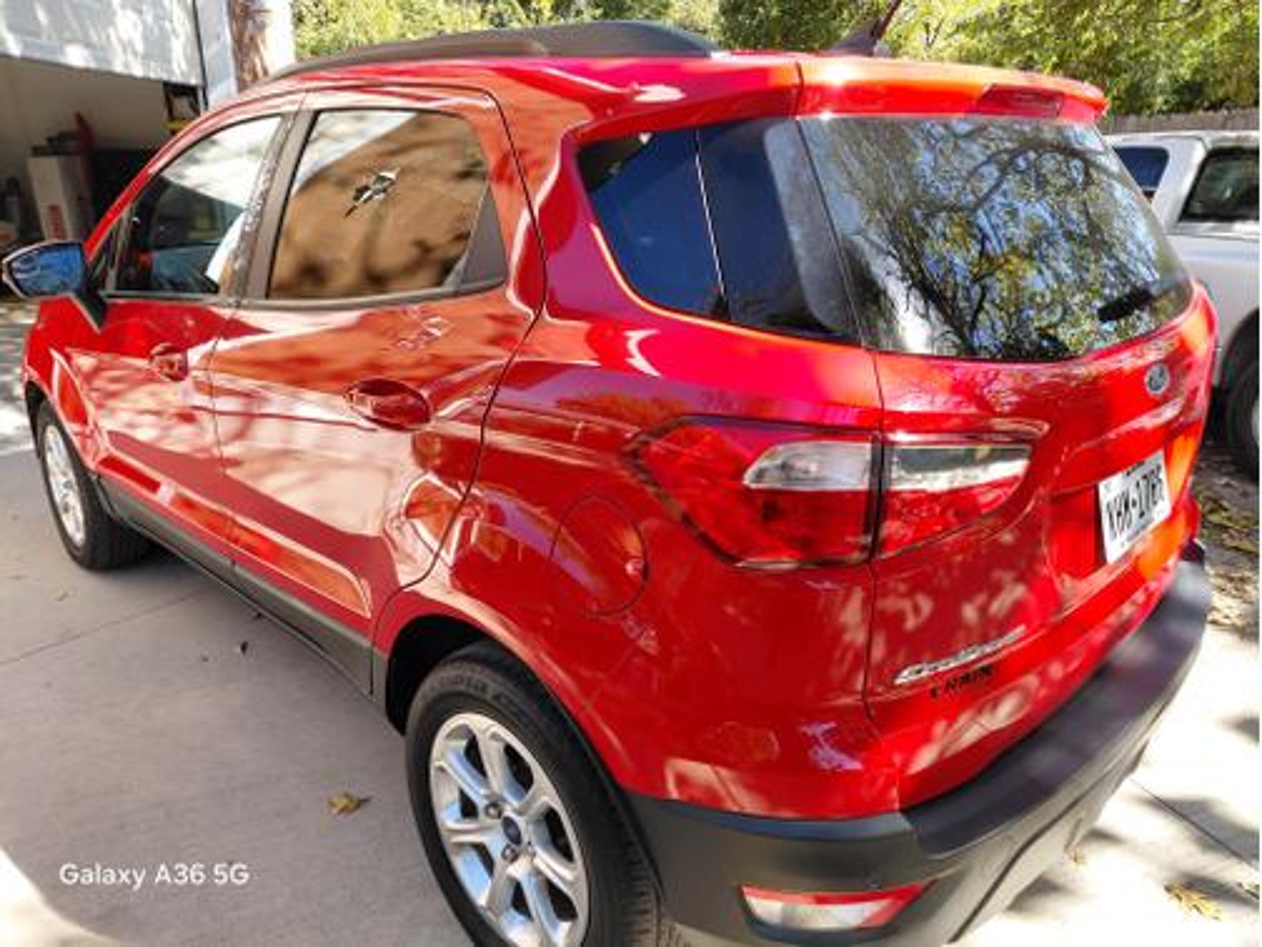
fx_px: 911
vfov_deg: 54.9
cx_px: 631
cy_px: 474
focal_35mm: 25
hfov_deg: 69.4
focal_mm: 4.69
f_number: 1.8
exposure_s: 1/340
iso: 50
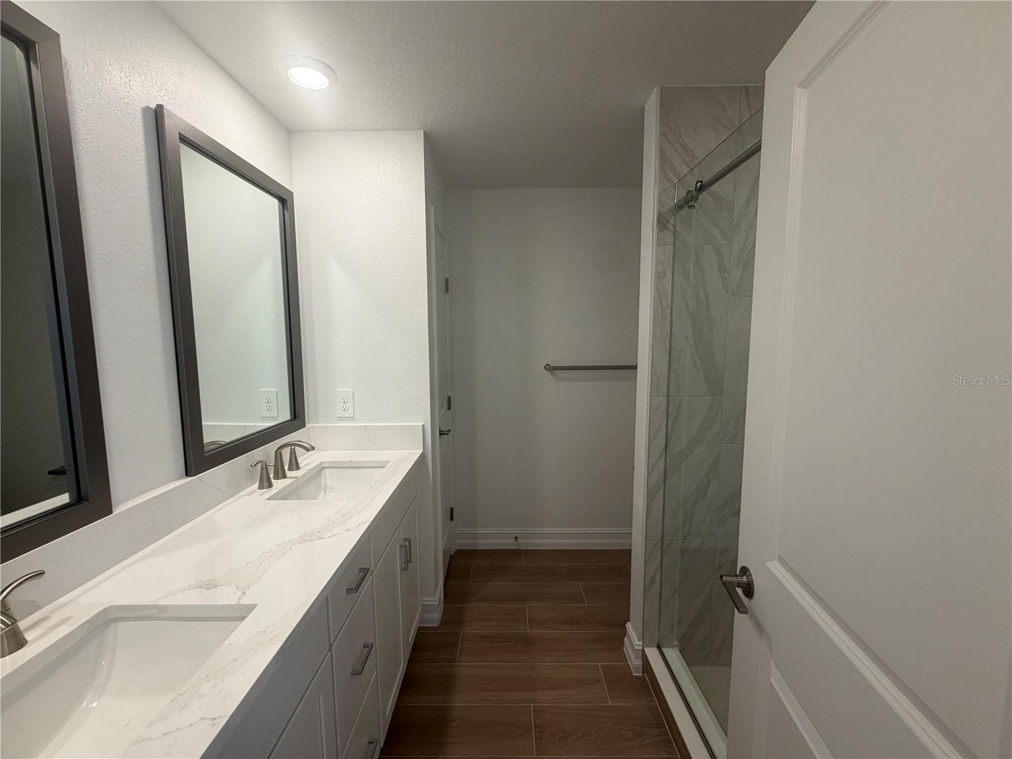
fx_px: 409
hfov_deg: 102.1
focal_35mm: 14
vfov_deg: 85.7
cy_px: 380
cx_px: 506
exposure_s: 1/120
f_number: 2.2
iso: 125
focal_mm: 2.22
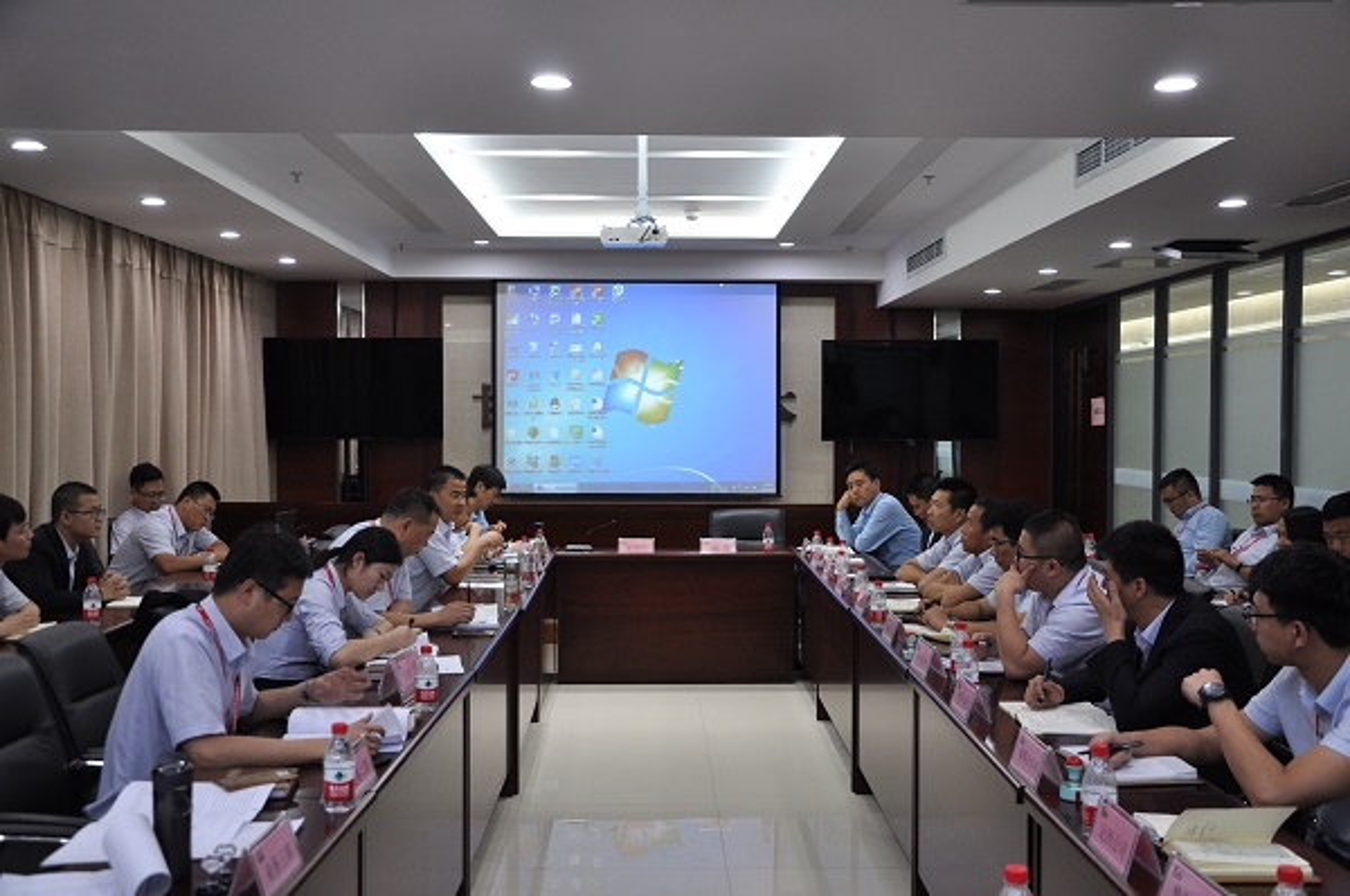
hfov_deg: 51.4
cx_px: 675
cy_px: 448
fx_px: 1404
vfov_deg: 35.4
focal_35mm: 38
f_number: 4.5
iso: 640
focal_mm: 25
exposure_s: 1/80
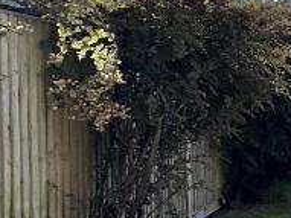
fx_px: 630
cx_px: 622
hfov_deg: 16.9
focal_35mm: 75
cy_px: 108
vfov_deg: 19.6
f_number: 2.2
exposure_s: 1/1832
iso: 50
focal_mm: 2.22
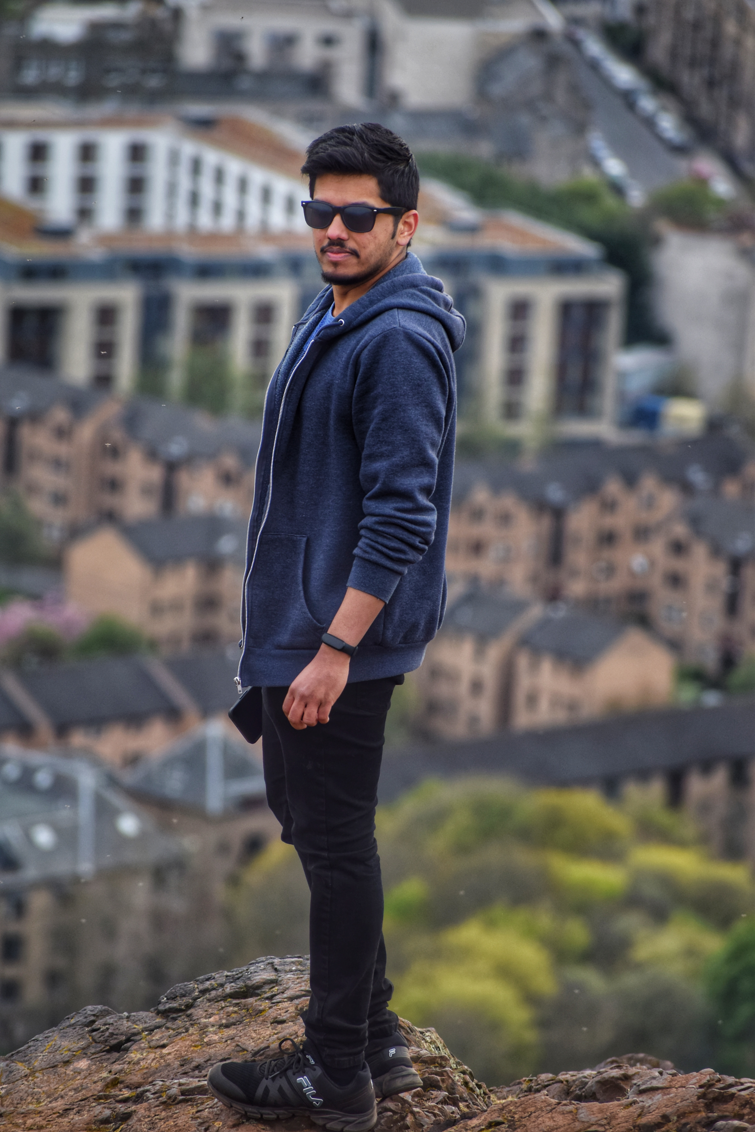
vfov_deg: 5.7
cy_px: 566
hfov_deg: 3.8
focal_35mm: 360
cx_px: 378
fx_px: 11324
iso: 320
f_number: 8
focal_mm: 240
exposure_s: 1/400
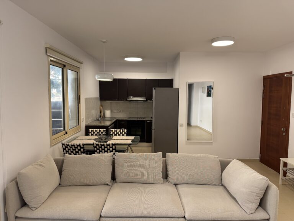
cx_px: 147
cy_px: 110
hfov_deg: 71.6
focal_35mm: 24
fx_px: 204
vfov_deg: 56.8
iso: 125
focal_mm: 6.76
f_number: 1.78
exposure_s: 1/121
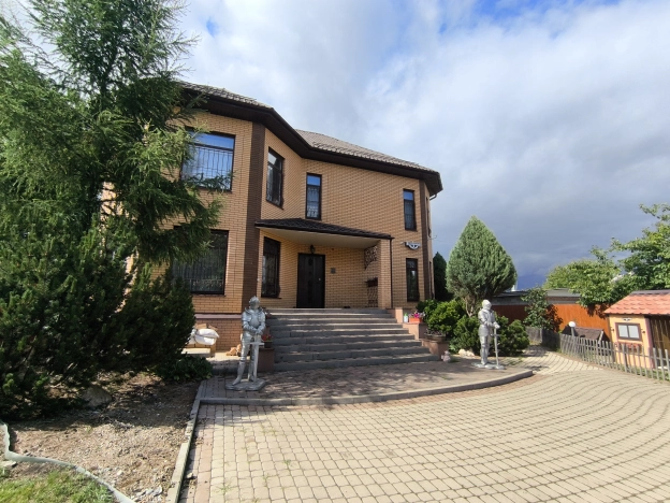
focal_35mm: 16
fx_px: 310
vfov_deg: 78.1
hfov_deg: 94.5
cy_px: 252
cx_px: 335
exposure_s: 1/1631
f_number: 2.2
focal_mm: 1.65
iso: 50
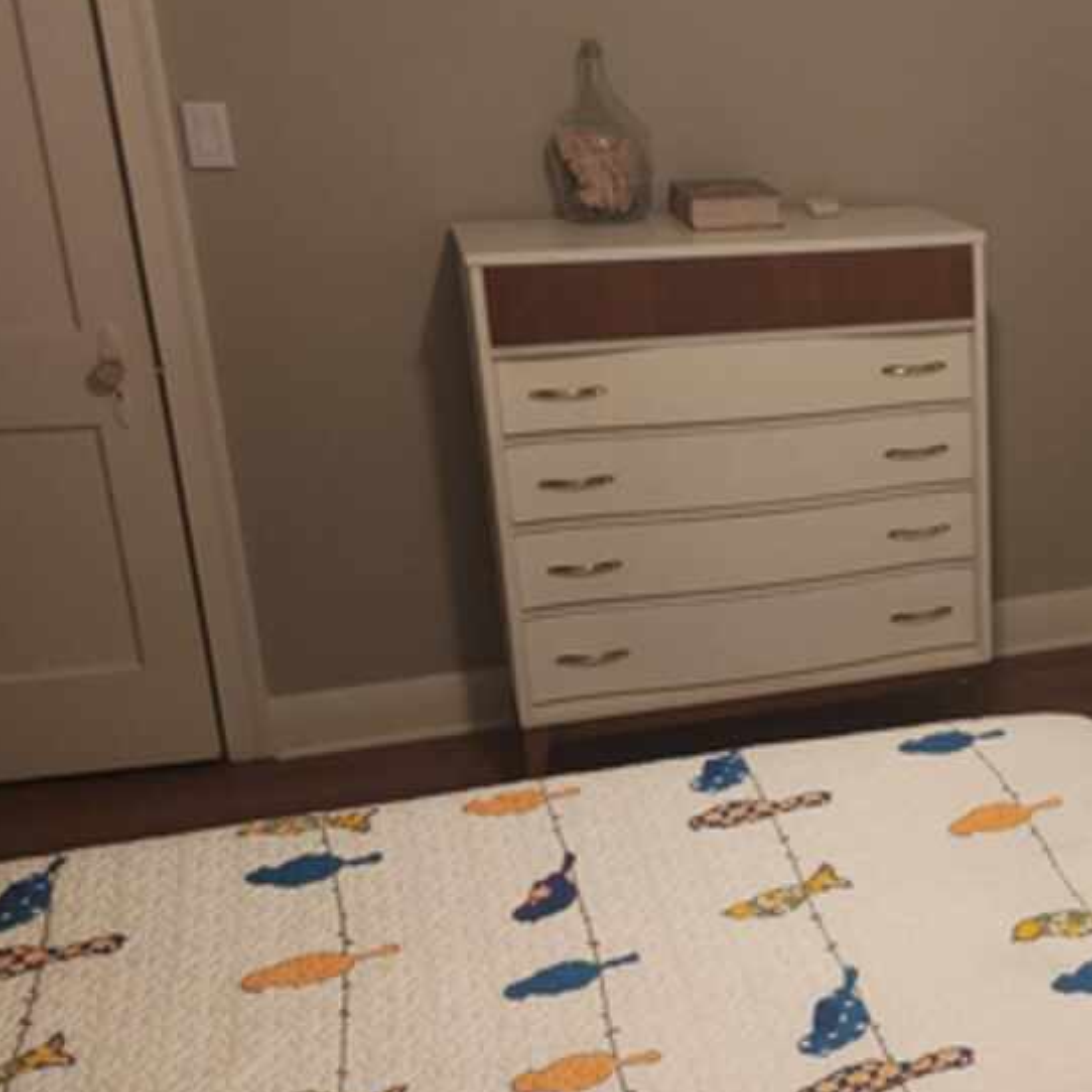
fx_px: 1713
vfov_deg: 35.3
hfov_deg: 32.3
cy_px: 590
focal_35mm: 48
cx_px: 1112
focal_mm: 6.4
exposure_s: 1/15
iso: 100
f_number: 1.8
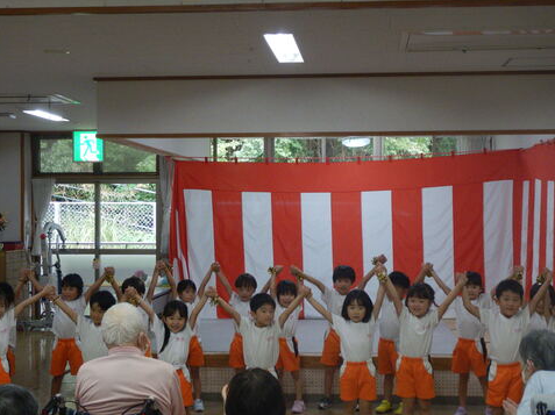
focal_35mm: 64
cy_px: 216
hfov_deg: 30.3
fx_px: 1025
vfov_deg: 22.9
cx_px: 269
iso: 200
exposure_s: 1/13
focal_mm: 11
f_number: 4.4
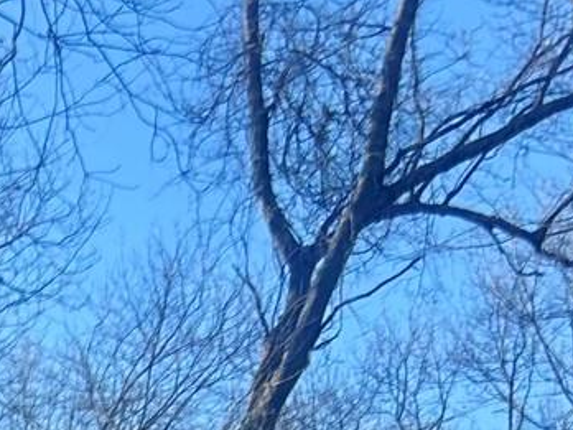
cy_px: 1171
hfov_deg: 11.7
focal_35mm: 153
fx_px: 2533
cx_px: -537
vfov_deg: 8.5
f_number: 1.5
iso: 50
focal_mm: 5.7
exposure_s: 1/1079
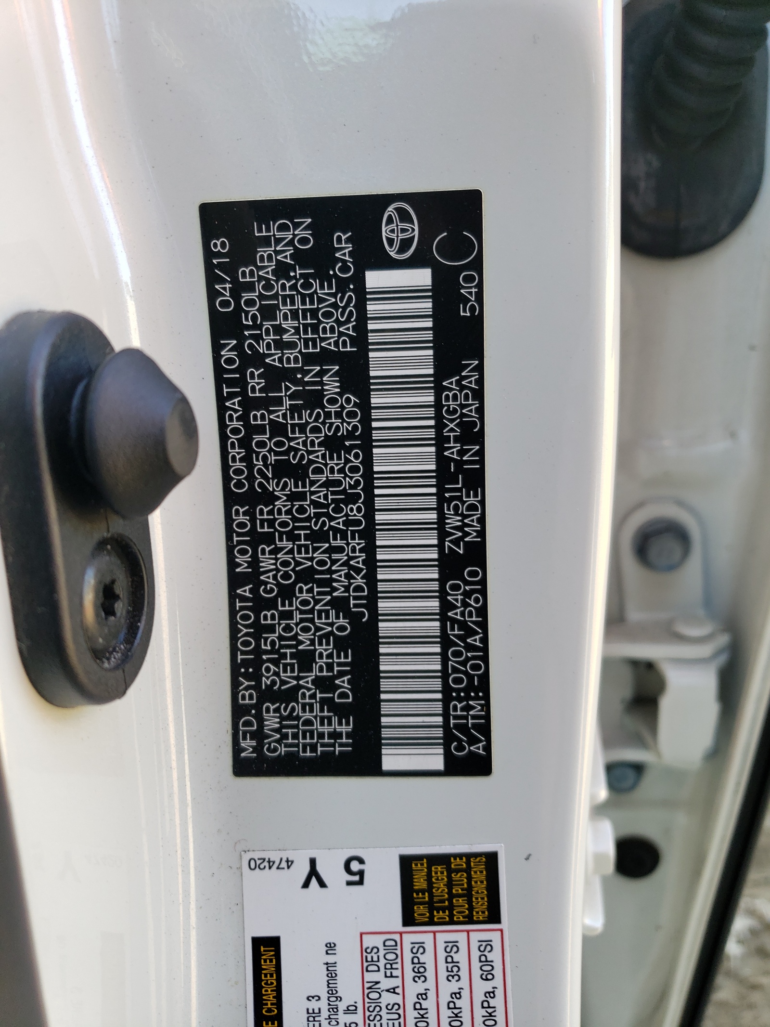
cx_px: 385
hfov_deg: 53.1
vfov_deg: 67.3
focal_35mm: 26
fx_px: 771
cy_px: 514
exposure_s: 1/154
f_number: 1.5
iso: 50
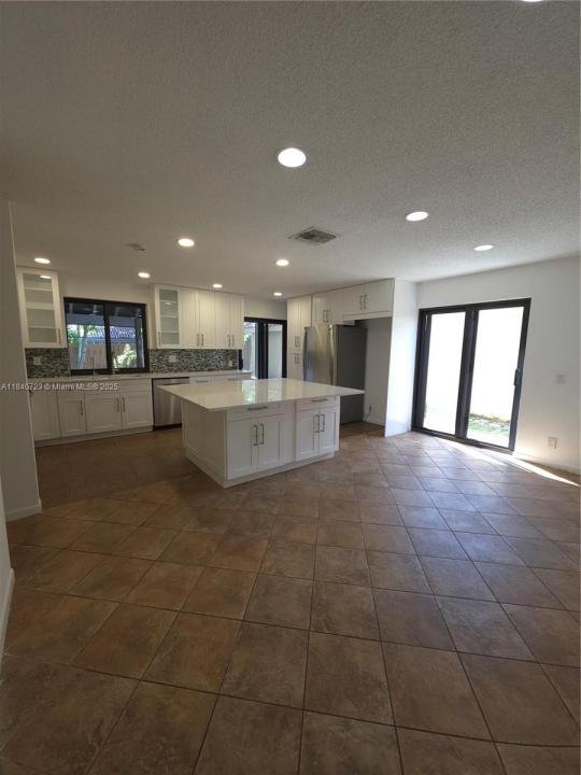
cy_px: 388
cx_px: 290
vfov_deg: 106.2
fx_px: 291
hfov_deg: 89.9
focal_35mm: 13
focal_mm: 2.2
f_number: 1.9
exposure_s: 1/30
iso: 40
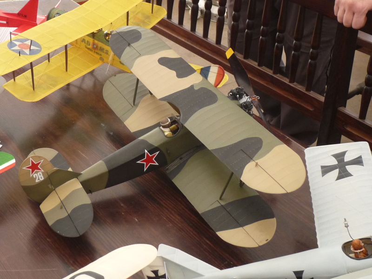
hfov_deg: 29.8
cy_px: 140
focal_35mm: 65
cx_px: 186
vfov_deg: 22.6
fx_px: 699
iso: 200
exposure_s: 1/100
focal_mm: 6.5
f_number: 3
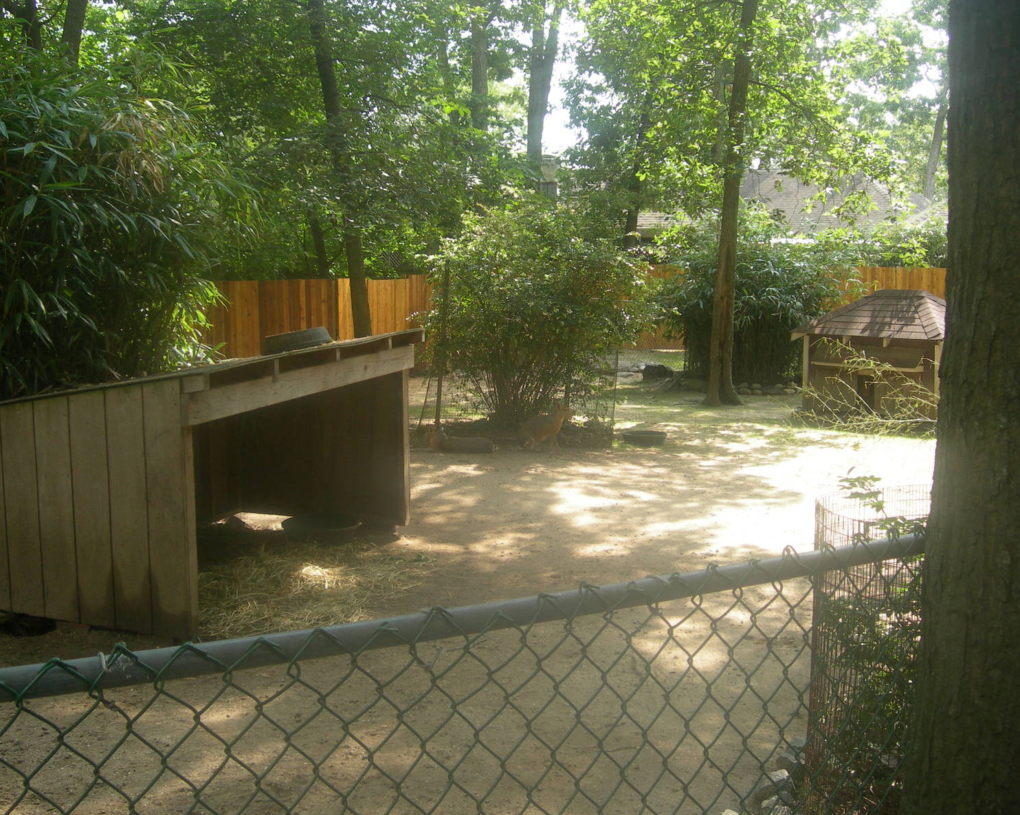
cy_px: 408
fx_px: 1207
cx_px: 478
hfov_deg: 45.8
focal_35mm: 40
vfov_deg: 37.3
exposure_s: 1/136
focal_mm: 7.8
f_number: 2.8
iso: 50
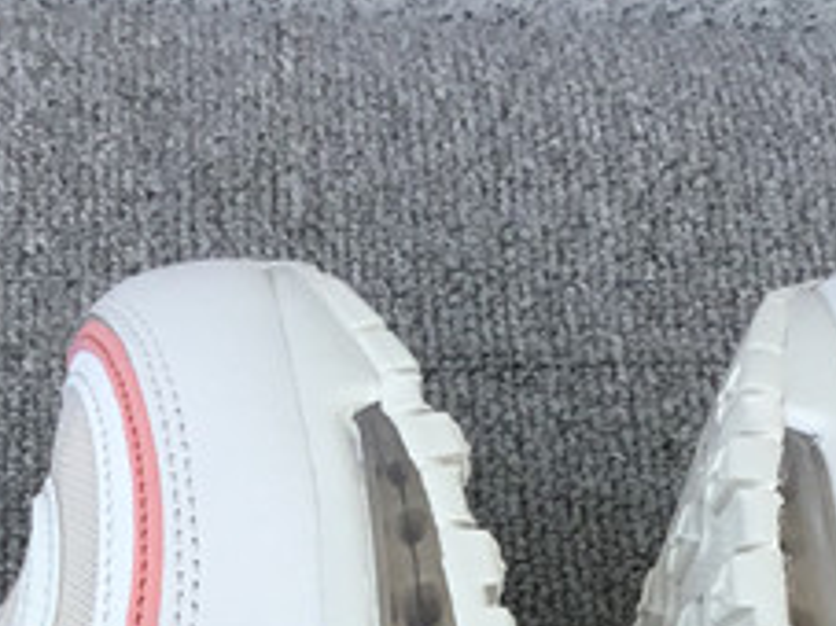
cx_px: 482
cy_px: 1188
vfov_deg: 11.1
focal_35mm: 123
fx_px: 2969
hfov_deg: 16.0
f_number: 2.4
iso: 25
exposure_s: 1/171
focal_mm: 3.3
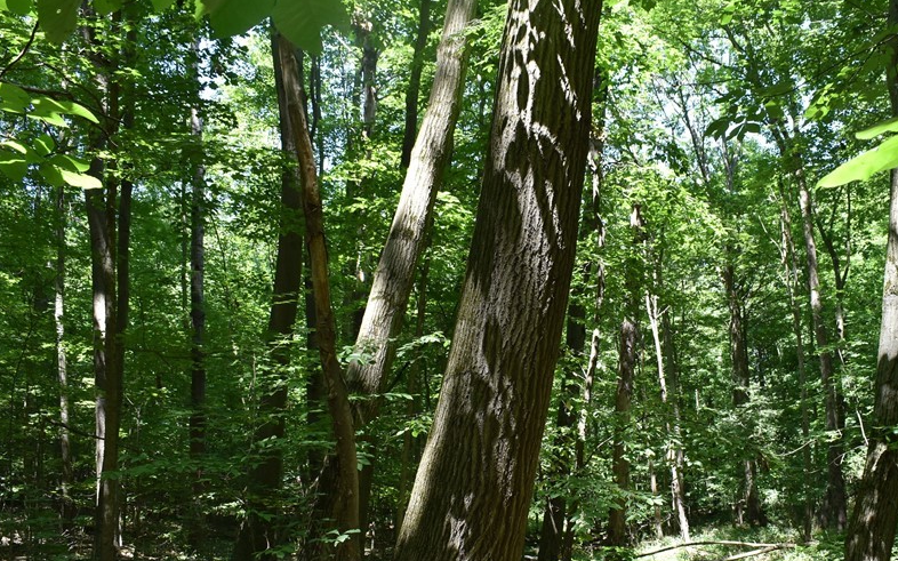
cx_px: 519
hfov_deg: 51.3
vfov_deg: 33.4
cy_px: 344
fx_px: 930
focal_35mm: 38
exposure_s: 1/125
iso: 400
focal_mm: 18
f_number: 5.6
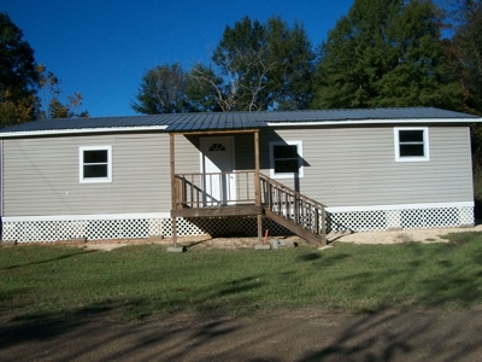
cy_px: 181
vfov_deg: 44.2
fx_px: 446
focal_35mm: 32
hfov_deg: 56.8
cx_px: 241
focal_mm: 5.7
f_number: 5.5
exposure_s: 1/640
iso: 80
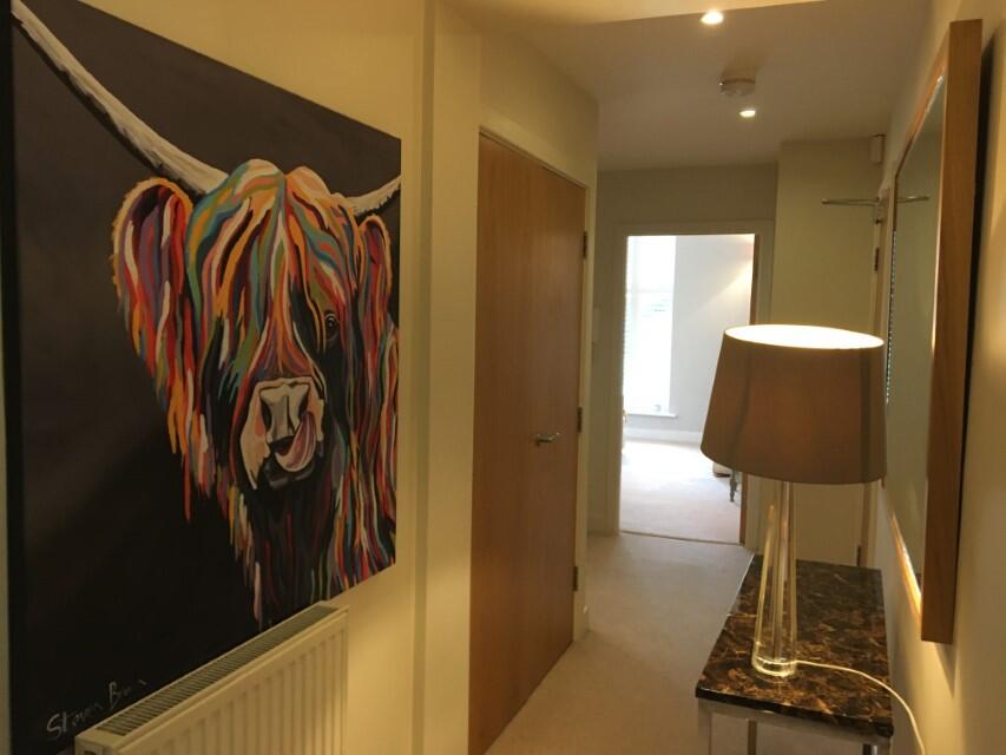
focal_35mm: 29
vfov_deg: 48.2
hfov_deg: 61.7
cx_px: 503
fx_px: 843
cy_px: 378
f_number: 2.2
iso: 250
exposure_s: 1/33
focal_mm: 4.15
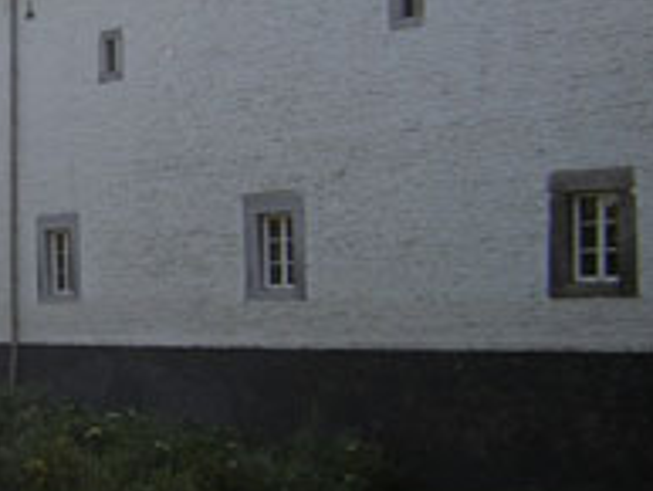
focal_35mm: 84
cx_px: 24
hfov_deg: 22.5
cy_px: 210
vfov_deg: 17.6
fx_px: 1586
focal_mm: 4.7
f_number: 2.6
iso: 100
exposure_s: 1/428
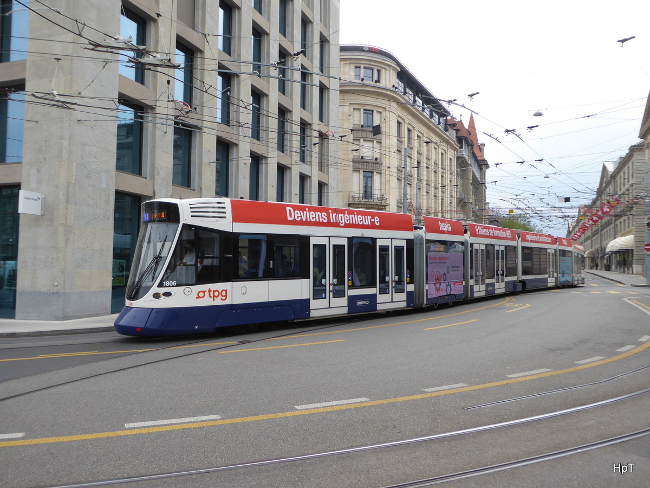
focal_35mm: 29
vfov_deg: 48.2
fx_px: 545
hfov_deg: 61.7
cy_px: 244
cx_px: 325
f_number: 3.5
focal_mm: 5
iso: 80
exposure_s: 1/400
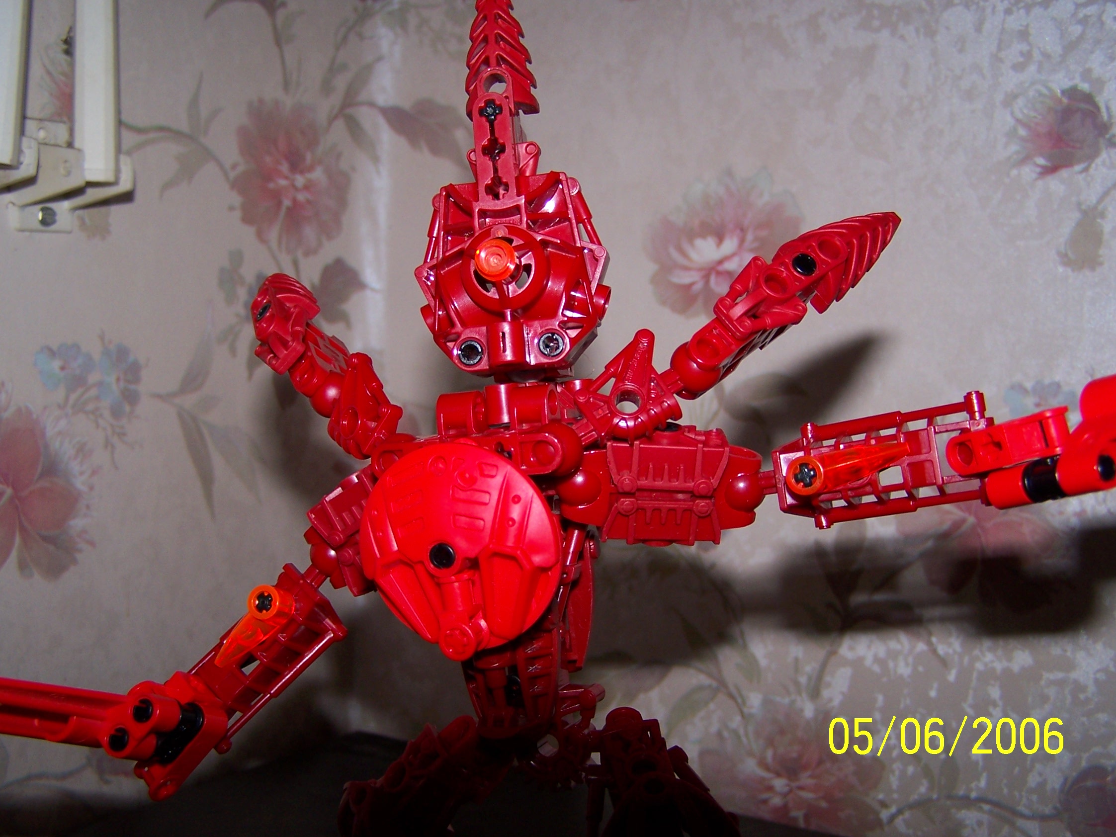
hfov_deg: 47.9
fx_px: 1257
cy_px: 414
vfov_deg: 36.8
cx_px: 557
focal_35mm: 39
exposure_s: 1/60
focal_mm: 6.3
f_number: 2.8
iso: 80
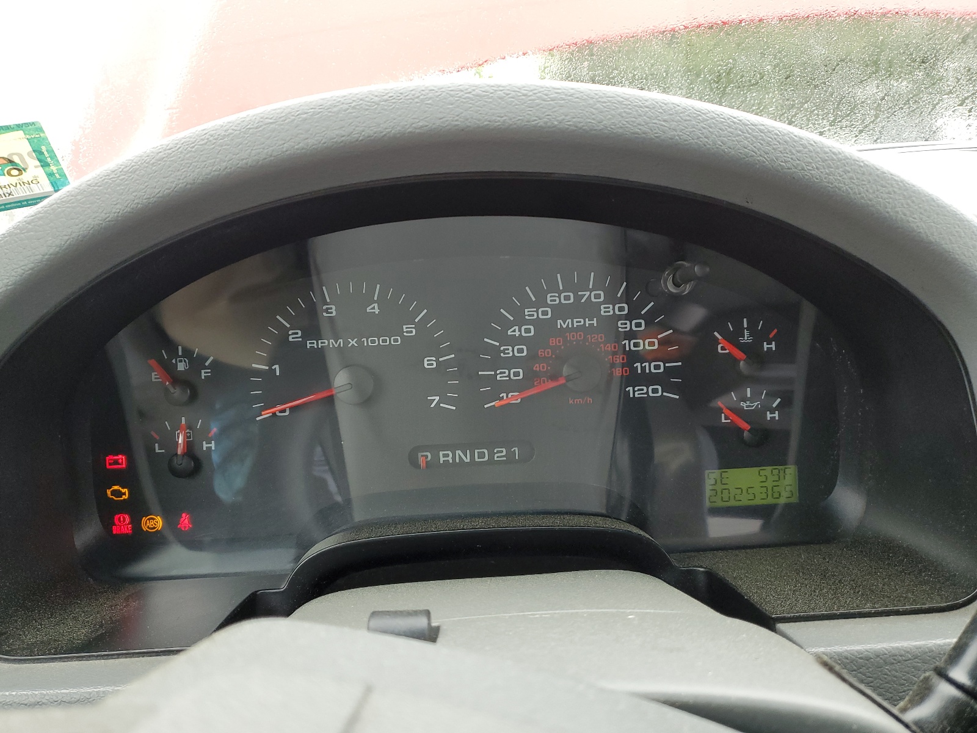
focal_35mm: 26
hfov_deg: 67.3
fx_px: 734
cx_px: 488
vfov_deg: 53.1
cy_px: 366
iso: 65
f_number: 1.5
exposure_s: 1/60.2
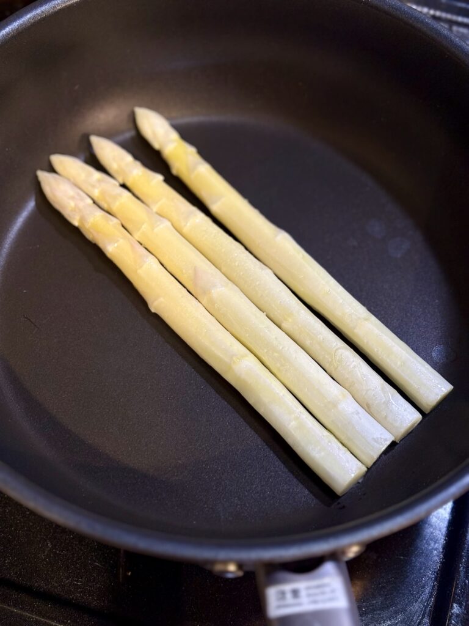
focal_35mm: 52
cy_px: 313
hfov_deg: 28.0
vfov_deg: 36.8
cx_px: 234
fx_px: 939
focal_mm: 5.96
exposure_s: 1/50
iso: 64
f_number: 1.6
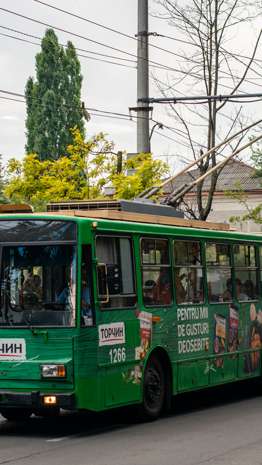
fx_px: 975
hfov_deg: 15.2
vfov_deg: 26.8
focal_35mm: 79
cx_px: 55
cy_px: 232
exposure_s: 1/640
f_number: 4.5
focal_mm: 50
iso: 200
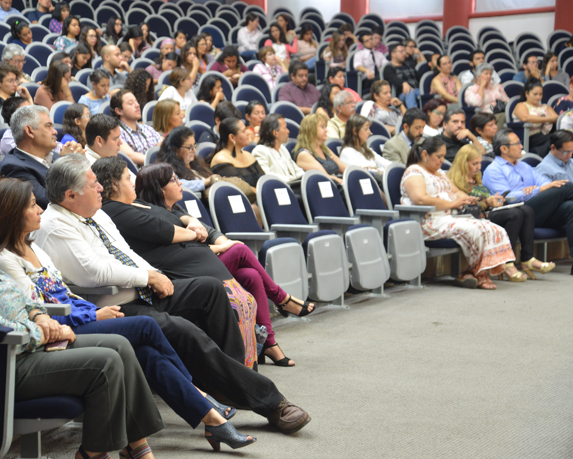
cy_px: 231
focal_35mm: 74
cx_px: 228
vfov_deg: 20.7
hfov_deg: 25.7
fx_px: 1255
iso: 1600
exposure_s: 1/10
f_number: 4.5
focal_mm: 65
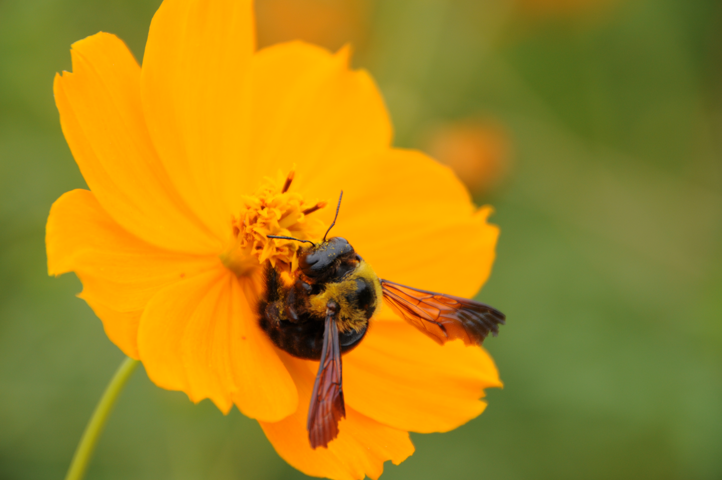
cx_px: 361
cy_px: 240
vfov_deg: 3.4
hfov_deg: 5.1
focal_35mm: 405
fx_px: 8113
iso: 200
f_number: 6.3
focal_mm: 270
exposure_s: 1/250
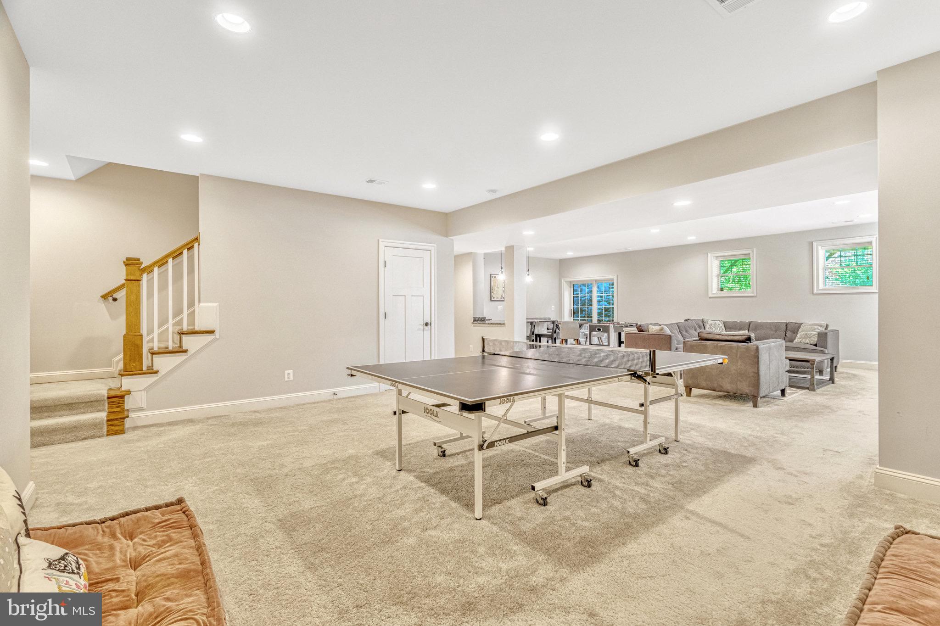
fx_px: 418
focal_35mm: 16
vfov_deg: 73.7
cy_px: 313
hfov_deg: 96.8
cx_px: 470
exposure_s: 1/10
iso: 1250
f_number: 7.1
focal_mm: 16
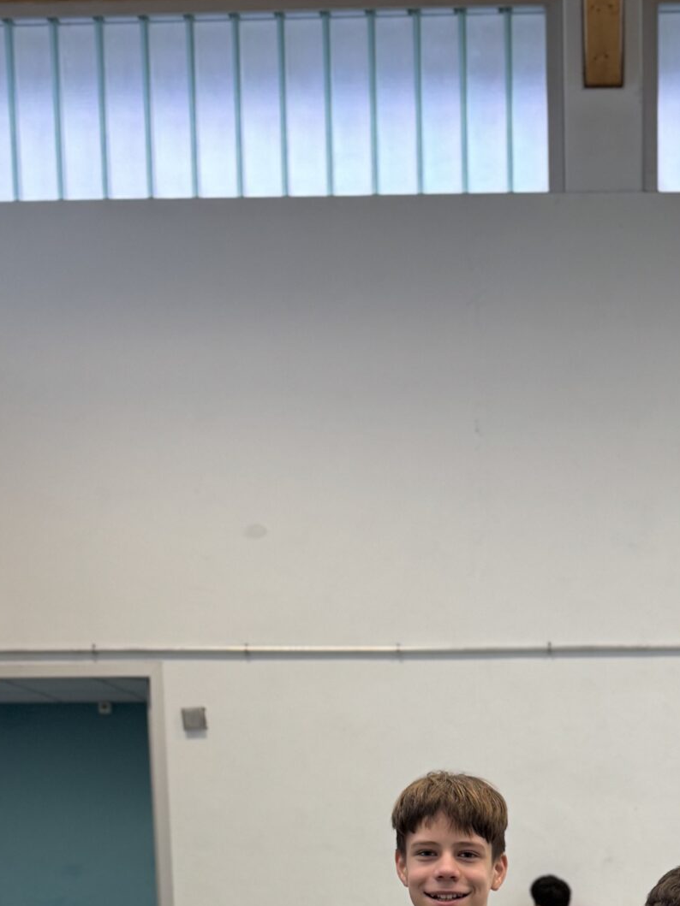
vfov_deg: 29.1
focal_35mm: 58
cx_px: 582
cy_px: 1062
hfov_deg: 24.6
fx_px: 1519
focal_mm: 6.76
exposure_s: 1/50
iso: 125
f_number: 1.78
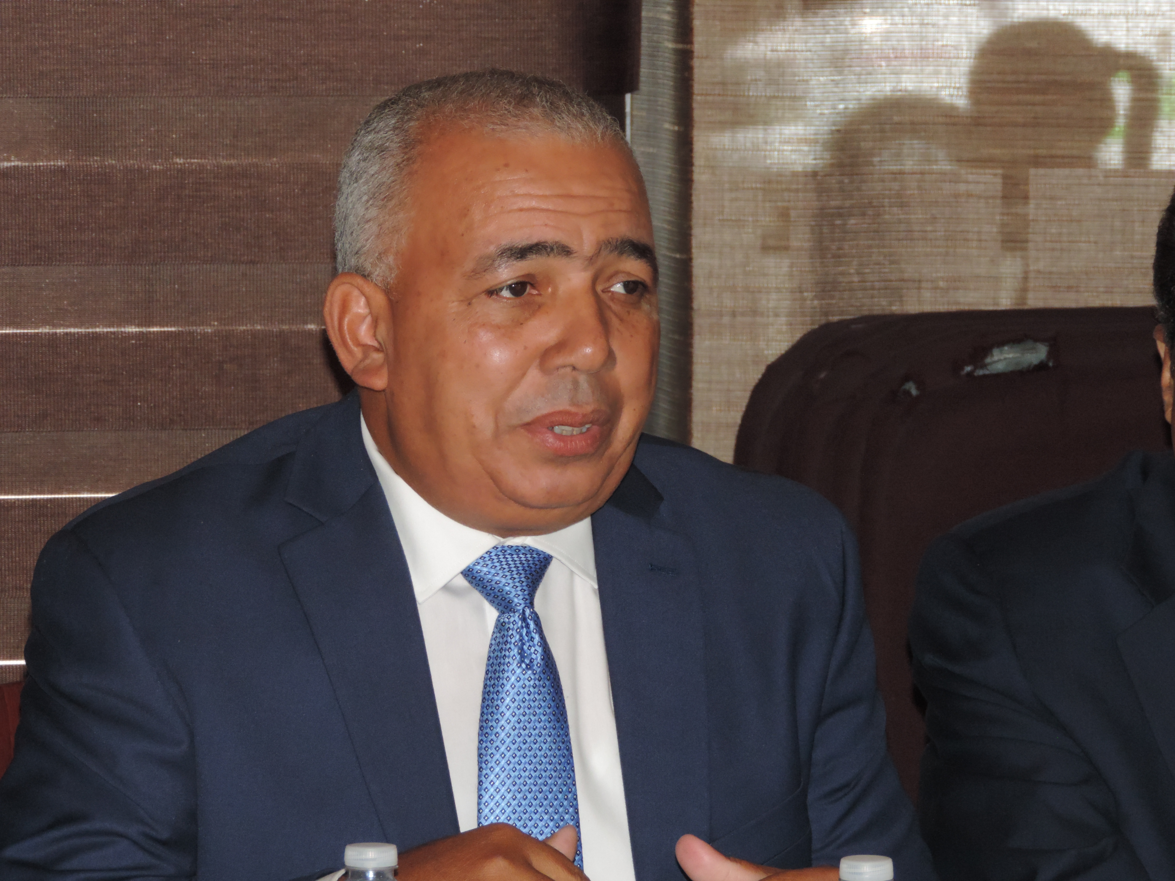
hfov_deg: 11.6
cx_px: 588
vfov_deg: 8.7
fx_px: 5770
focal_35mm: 170
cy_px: 440
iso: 640
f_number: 4.5
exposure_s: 1/200
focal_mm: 30.3
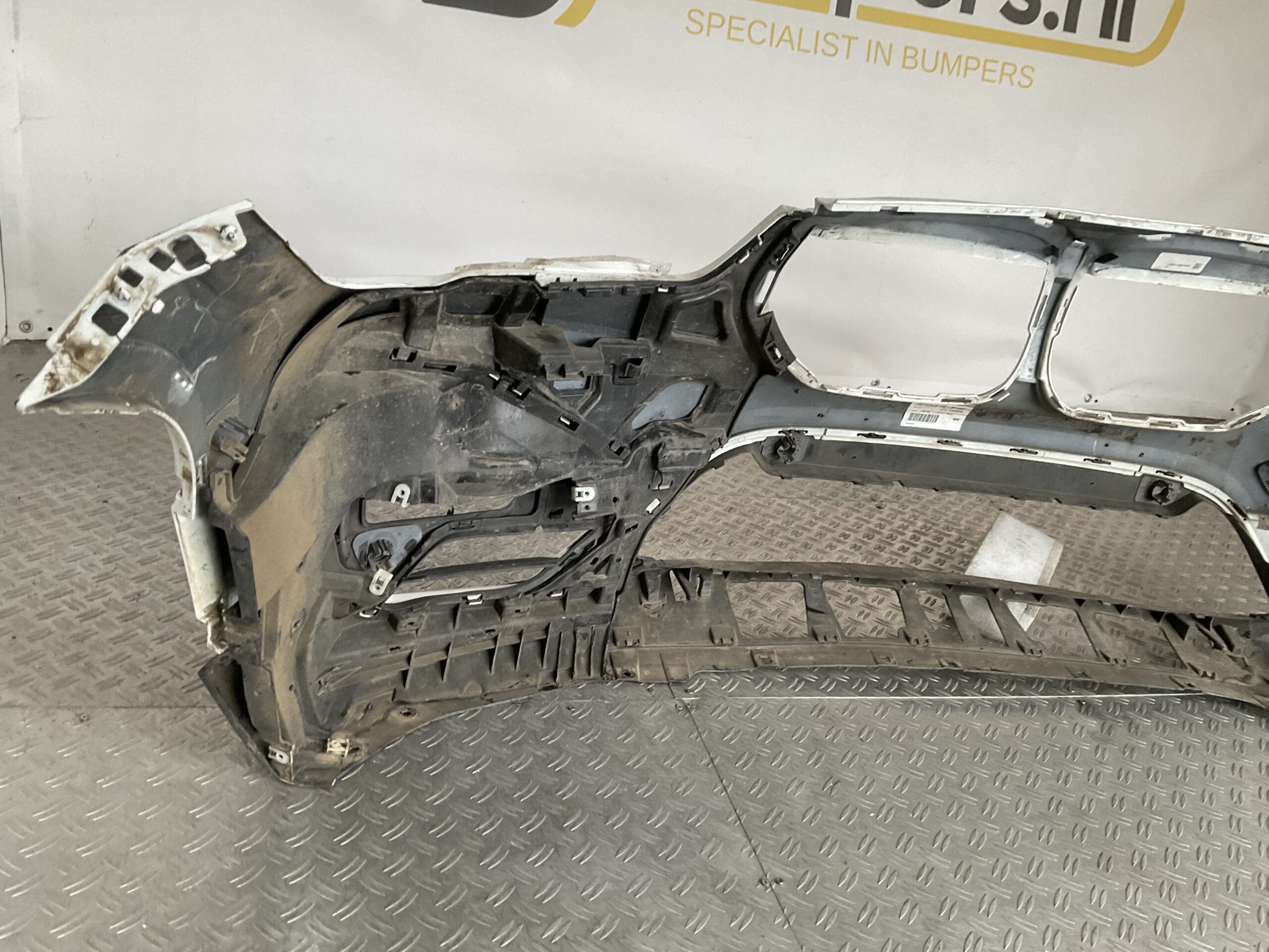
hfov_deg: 61.7
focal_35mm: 29
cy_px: 476
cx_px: 634
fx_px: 1063
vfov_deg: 48.2
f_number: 1.8
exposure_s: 1/50
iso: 80
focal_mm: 3
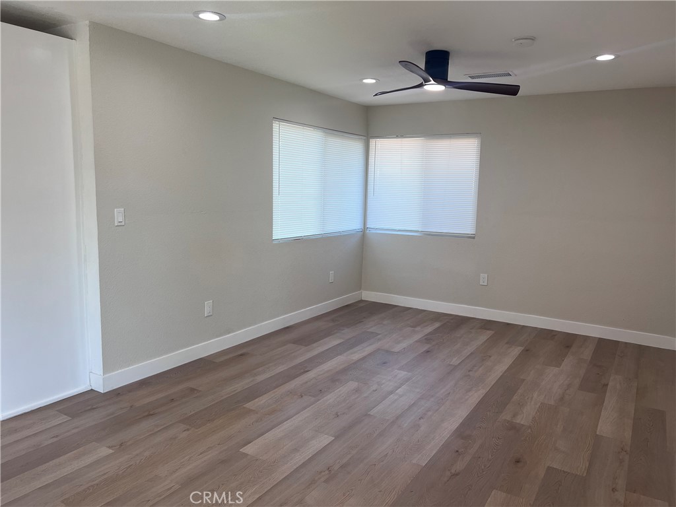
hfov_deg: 67.3
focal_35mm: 26
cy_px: 254
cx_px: 338
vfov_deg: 53.1
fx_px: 508
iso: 50
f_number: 1.5
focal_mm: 5.7
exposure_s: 1/120
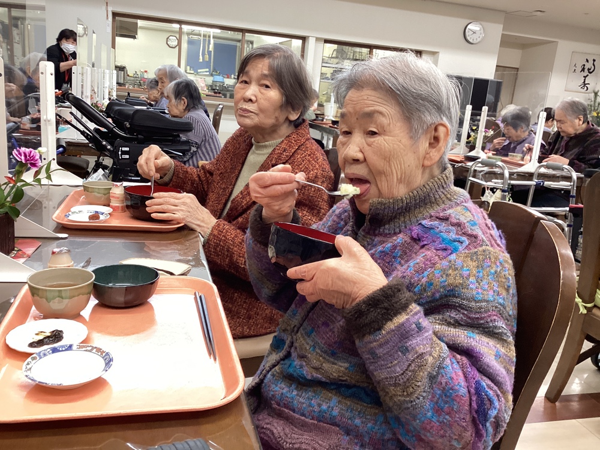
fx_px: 537
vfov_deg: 45.4
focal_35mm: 31
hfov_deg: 58.4
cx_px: 300
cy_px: 225
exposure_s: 1/60
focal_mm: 3.3
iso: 160
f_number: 2.4
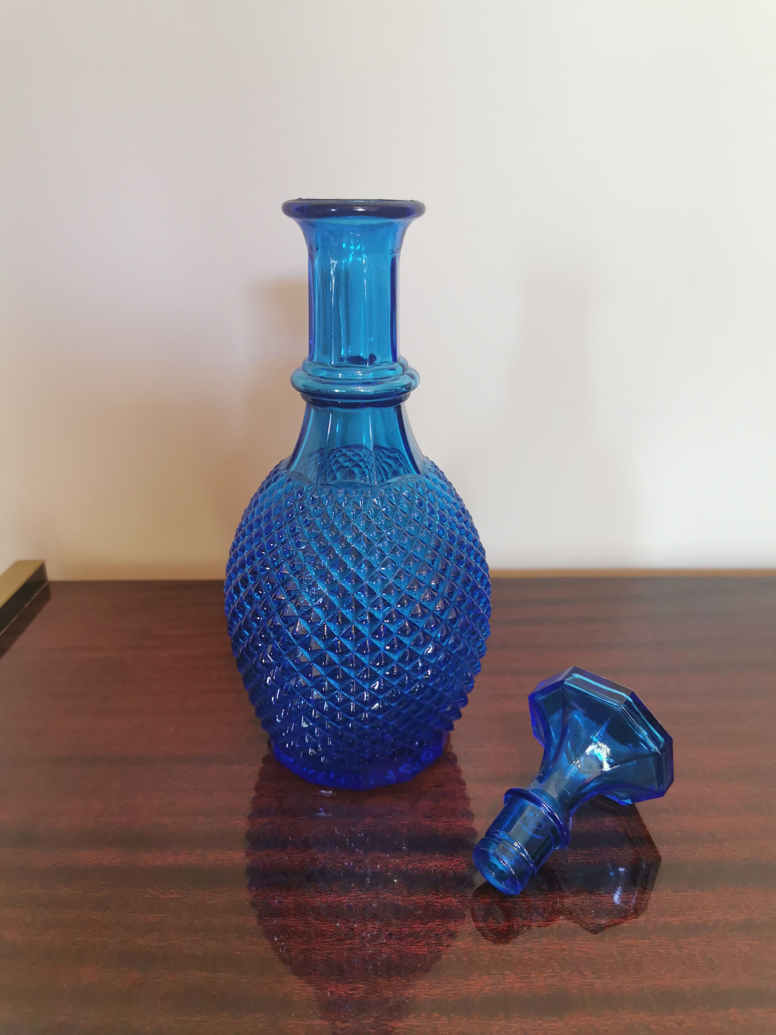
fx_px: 807
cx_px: 388
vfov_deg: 65.3
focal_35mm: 27
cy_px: 518
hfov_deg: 51.4
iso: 250
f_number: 1.6
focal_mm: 5.56
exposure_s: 1/50
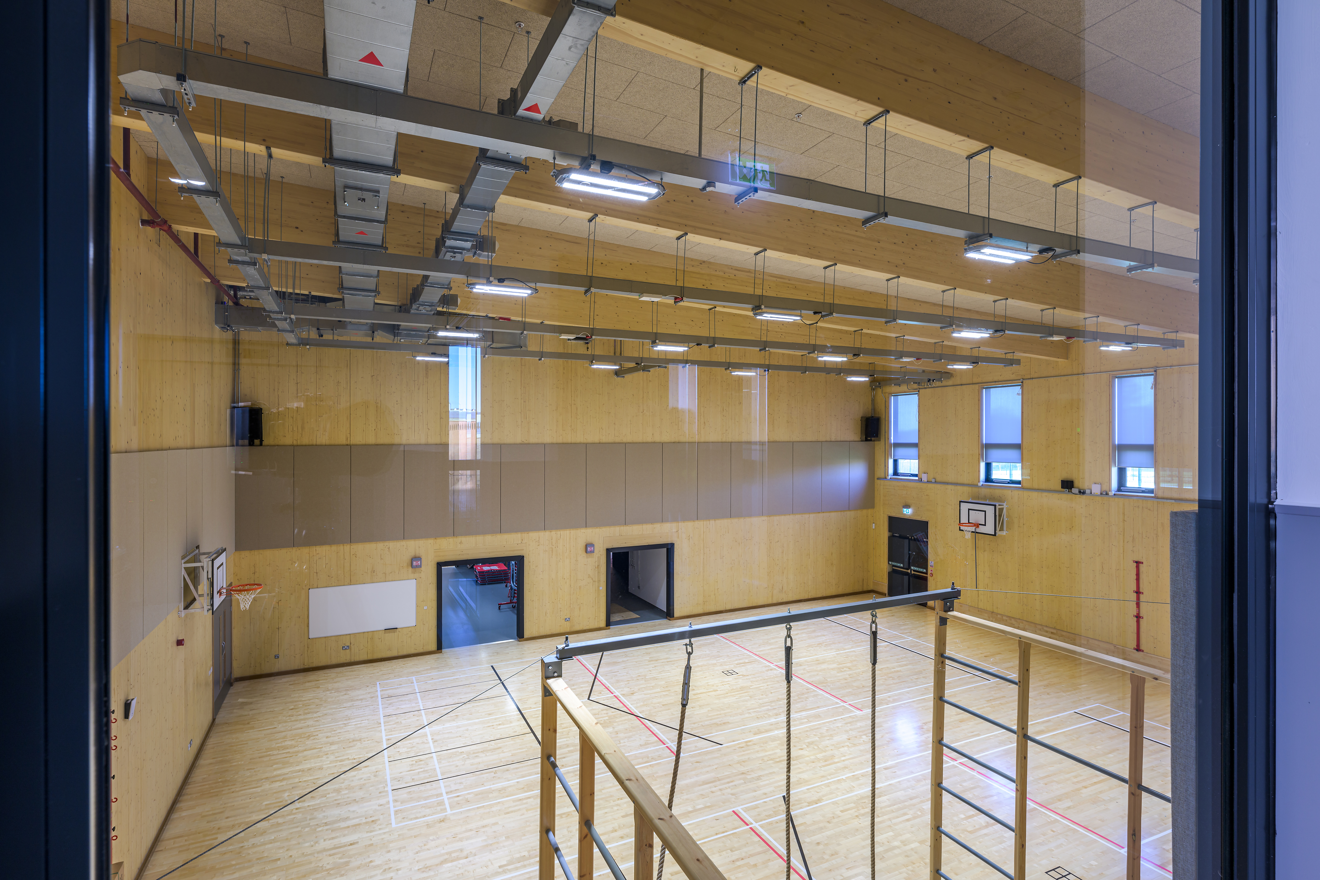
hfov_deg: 91.6
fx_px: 642
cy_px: 440
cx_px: 660
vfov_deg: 68.9
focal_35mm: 18
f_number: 11
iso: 64
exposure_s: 1.3
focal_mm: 17.5
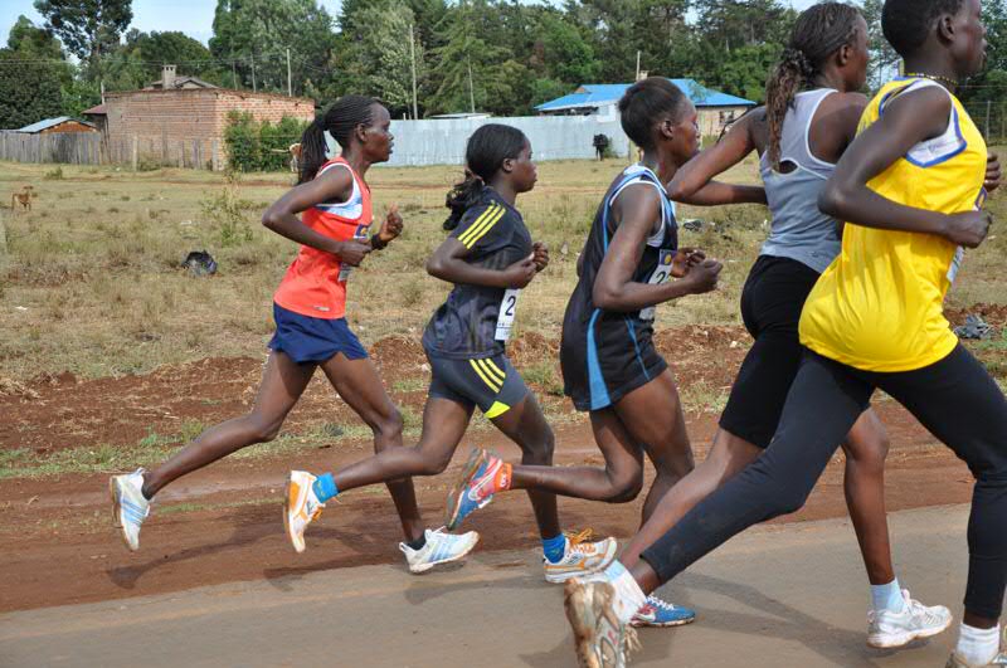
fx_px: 1676
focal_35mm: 60
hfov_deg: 33.4
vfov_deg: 22.6
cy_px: 334
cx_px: 504
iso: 400
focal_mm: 40
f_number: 5
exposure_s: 1/1250
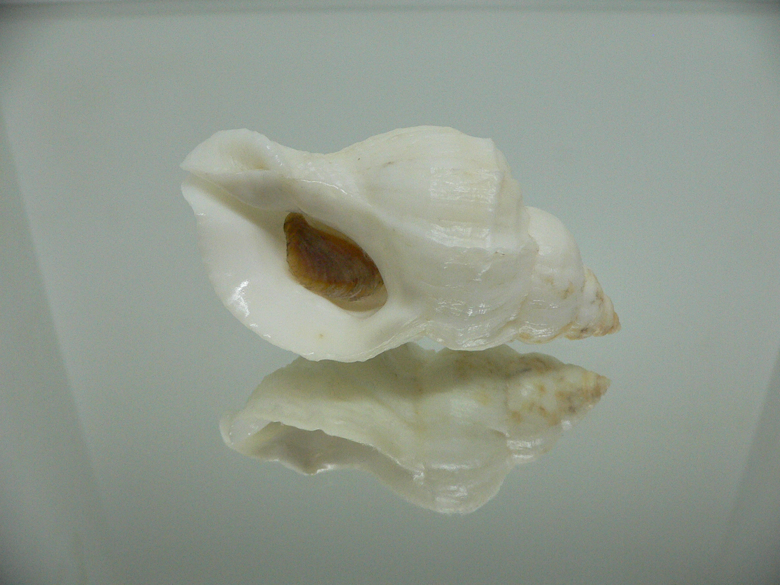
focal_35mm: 35
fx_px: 789
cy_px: 292
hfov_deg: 52.6
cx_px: 390
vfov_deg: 40.7
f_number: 2.8
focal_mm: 4.6
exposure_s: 1/60
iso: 200
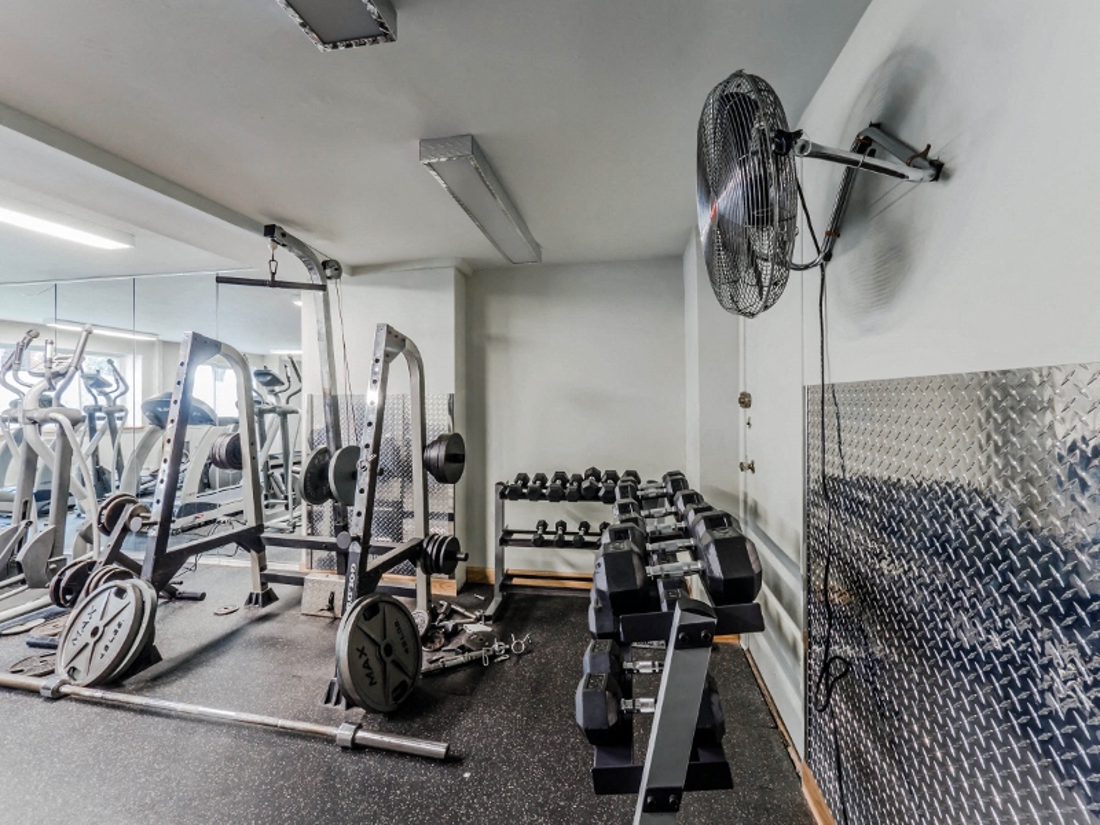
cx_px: 550
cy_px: 412
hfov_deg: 102.1
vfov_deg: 85.7
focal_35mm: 14
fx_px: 445
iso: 200
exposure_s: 3.2
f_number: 9
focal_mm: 7
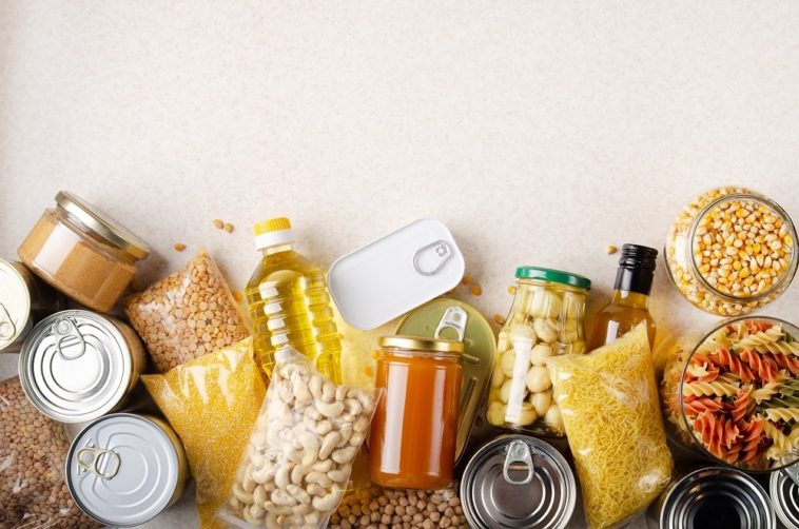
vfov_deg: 20.5
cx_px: 400
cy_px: 264
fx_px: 1462
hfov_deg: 30.6
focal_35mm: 66
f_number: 8
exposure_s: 1/250
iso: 100
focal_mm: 44
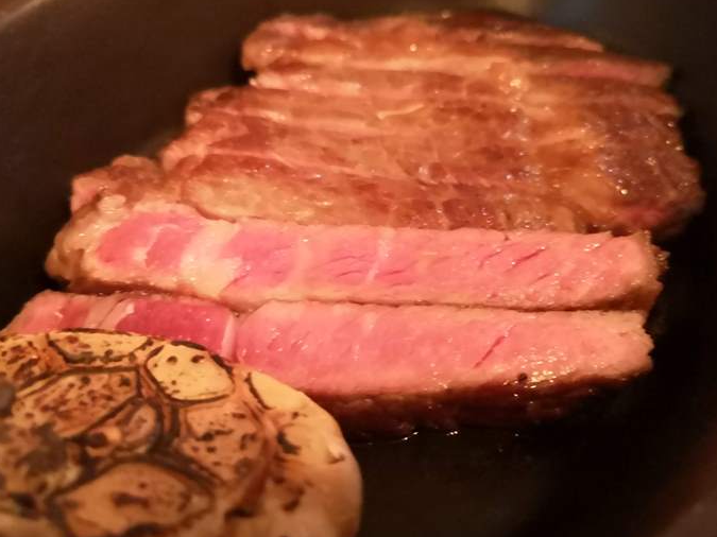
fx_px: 663
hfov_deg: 56.8
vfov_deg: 44.1
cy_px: 272
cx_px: 351
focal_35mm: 32
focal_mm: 3.95
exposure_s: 1/16.7
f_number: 1.8
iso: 5000
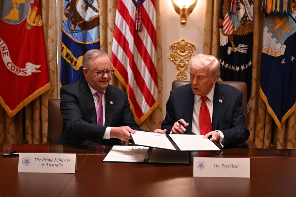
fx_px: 337
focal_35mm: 41
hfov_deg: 47.4
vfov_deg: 32.6
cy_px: 98
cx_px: 148
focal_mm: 41
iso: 4000
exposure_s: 1/320
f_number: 3.5
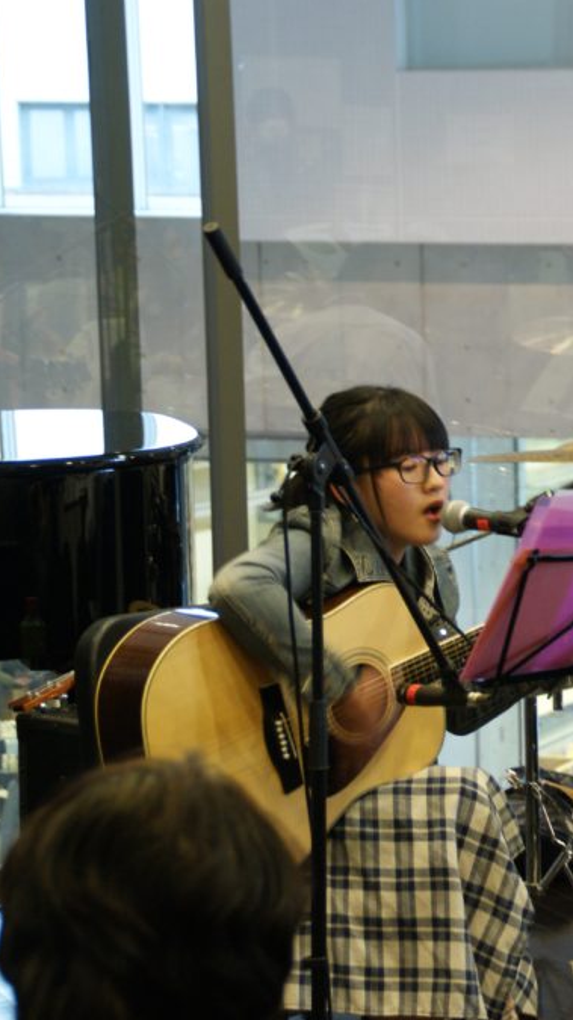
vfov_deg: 15.0
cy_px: 507
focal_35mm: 143
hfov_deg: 8.4
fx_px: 3868
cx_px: 695
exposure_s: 1/10
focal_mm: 60
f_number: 5
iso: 400
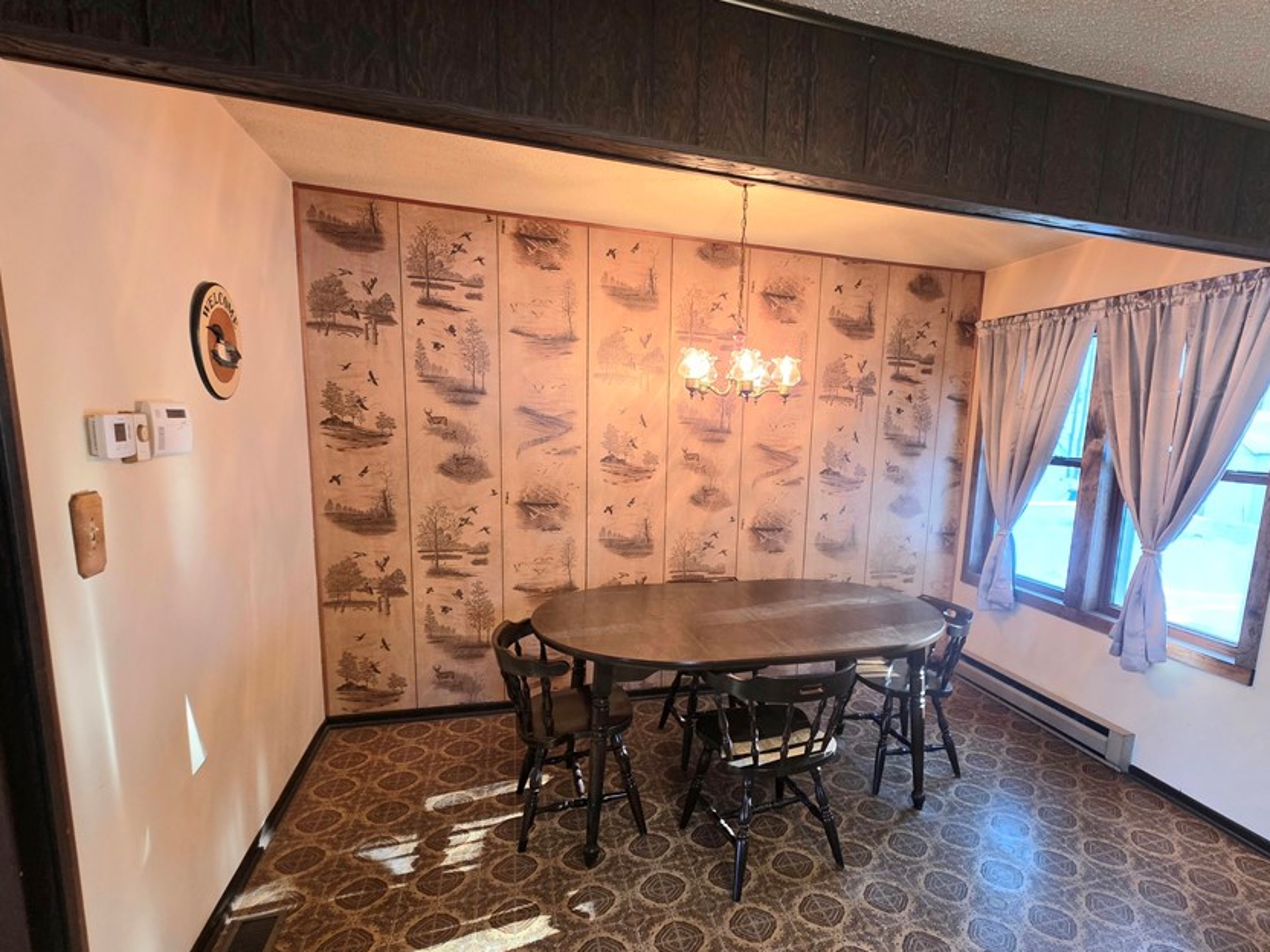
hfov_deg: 93.8
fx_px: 587
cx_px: 733
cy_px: 536
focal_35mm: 16
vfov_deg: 77.8
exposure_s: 1/60.2
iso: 250
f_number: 1.9
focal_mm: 2.2
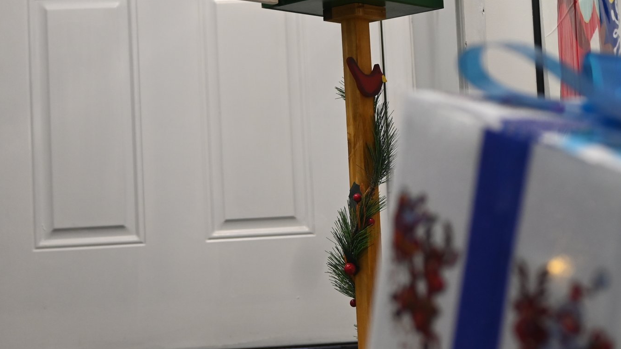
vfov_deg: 15.9
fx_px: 1251
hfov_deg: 27.7
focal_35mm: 76
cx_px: 398
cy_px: 125
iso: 320
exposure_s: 1/50
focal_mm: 26
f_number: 4.5
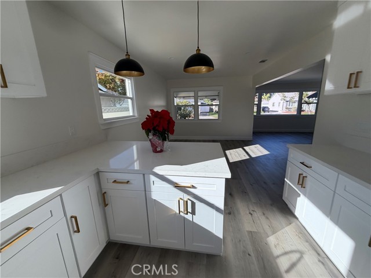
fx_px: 150
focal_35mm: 14
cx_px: 186
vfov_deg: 85.7
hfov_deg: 102.1
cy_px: 139
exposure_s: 1/198
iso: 50
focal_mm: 2.22
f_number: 2.2
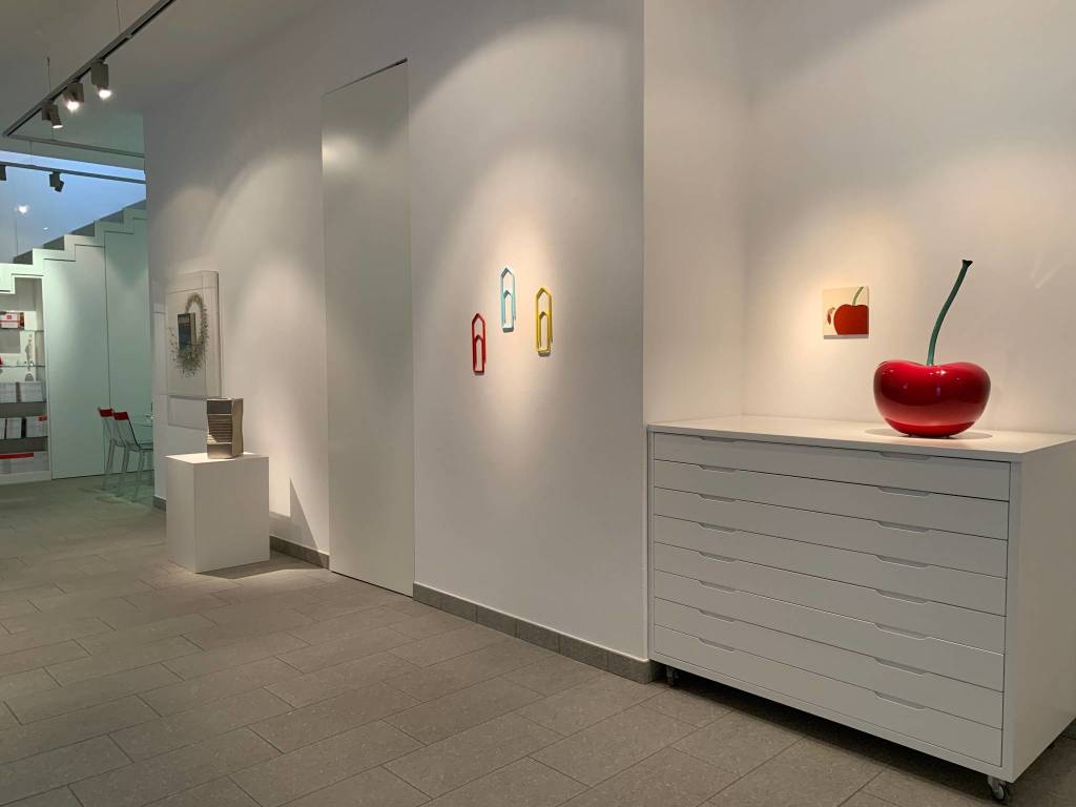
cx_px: 538
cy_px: 404
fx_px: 808
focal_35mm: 26
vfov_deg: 53.1
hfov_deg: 67.3
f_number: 1.8
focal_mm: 4.25
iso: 100
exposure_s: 1/50
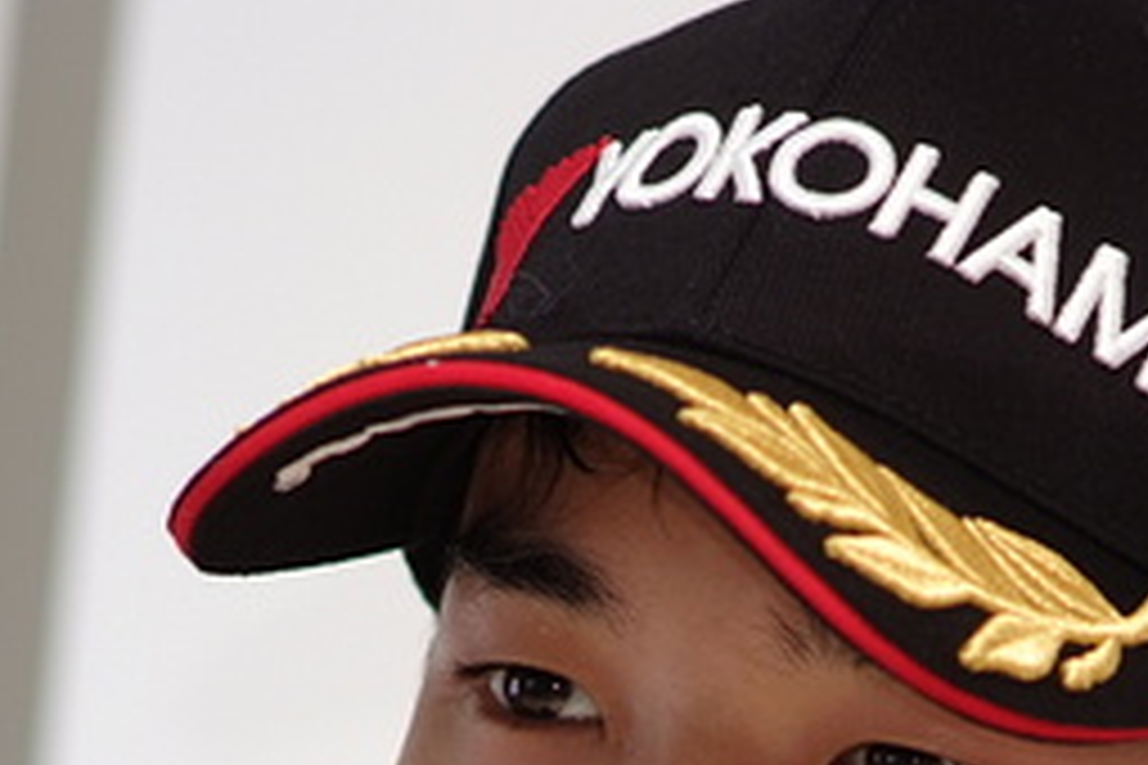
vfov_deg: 1.8
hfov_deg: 2.7
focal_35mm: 762
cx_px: 599
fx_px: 24297
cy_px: 1044
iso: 200
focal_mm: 180
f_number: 2.8
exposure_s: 1/125
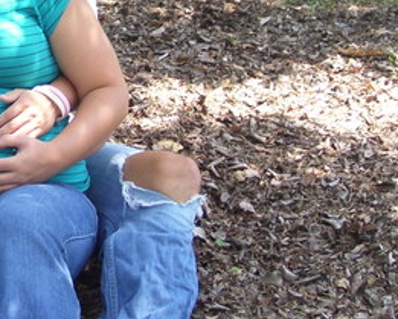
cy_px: 14
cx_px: -50
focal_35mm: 134
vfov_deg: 11.4
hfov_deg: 14.0
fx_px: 1579
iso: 80
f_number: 3.4
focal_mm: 9.4
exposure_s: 1/90
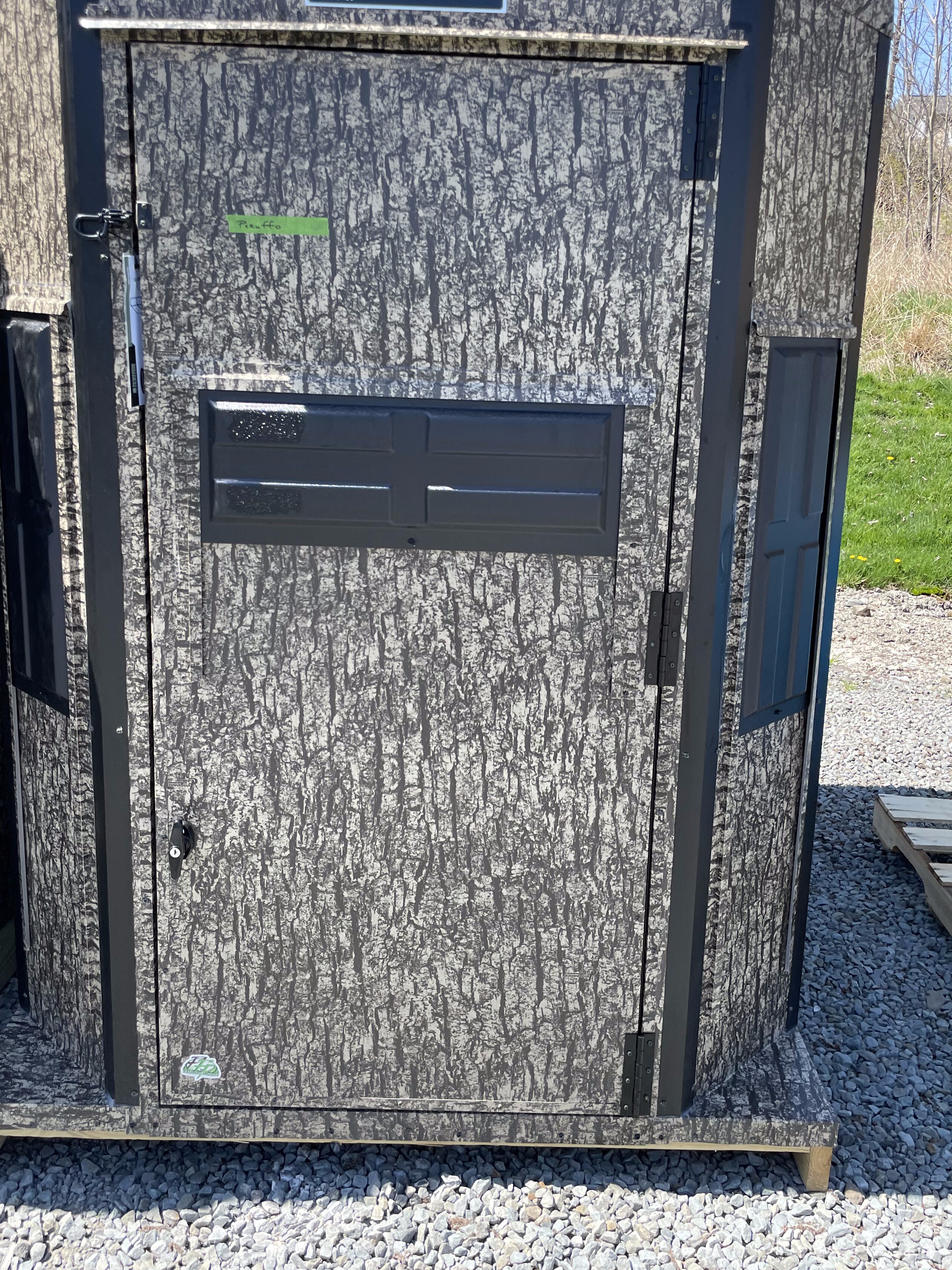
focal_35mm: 31
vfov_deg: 58.0
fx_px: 1137
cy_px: 525
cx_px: 461
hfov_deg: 45.4
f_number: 1.6
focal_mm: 4.2
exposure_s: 1/1062
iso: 50
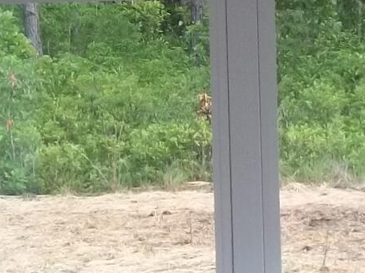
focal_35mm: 211
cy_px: -6
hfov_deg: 9.4
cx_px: 194
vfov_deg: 7.0
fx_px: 2224
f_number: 2.9
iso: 64
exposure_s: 1/100
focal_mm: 5.7
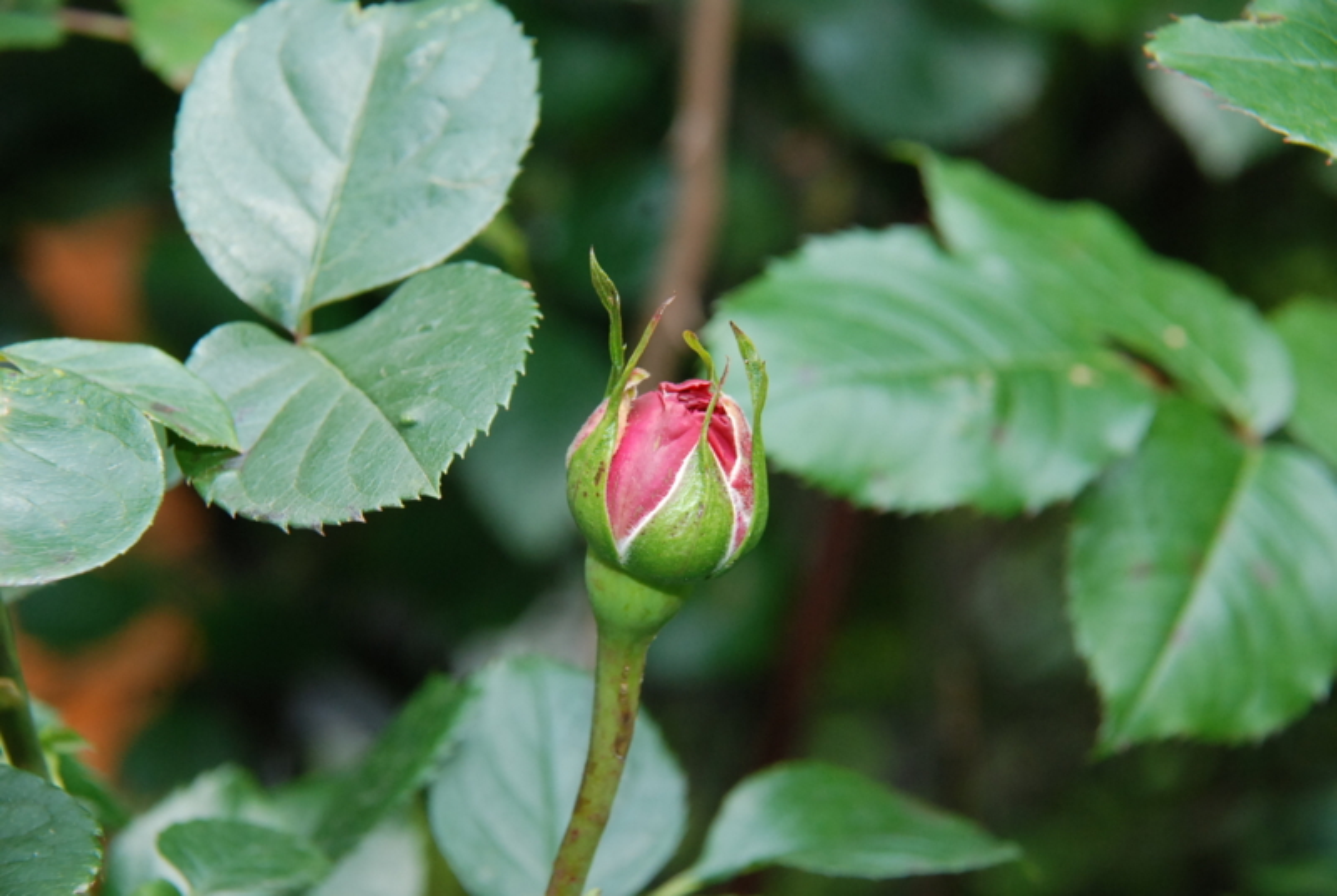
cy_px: 448
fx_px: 8647
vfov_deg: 5.9
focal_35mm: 232
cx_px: 668
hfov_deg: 8.8
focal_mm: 155
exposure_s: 1/200
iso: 800
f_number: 11
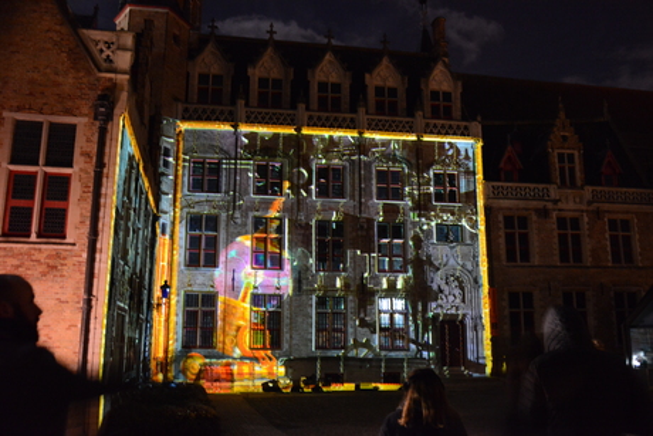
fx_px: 581
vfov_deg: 41.1
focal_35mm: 32
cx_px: 326
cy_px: 218
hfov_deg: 58.7
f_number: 4.5
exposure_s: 1/3
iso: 5000
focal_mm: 32
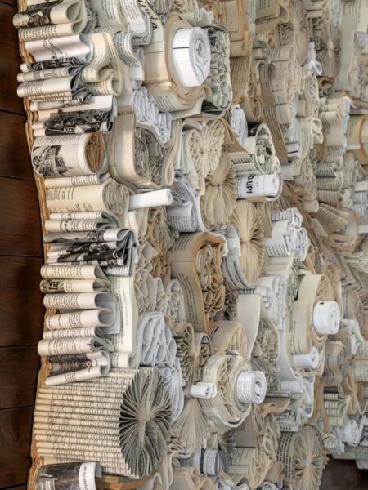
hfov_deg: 15.6
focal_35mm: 95
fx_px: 1347
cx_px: 184
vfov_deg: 20.7
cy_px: 245
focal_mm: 120
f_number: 14
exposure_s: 1/6
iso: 200
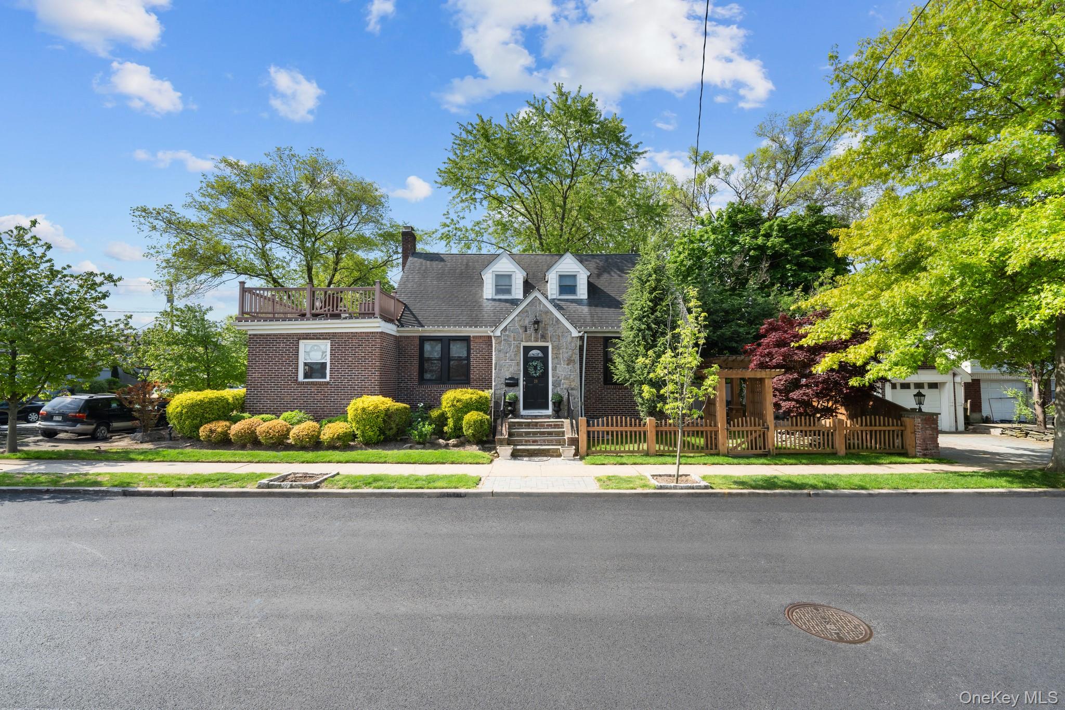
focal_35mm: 14
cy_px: 355
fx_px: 414
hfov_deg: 104.3
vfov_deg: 81.2
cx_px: 532
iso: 500
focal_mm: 14
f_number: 10
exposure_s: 1/320
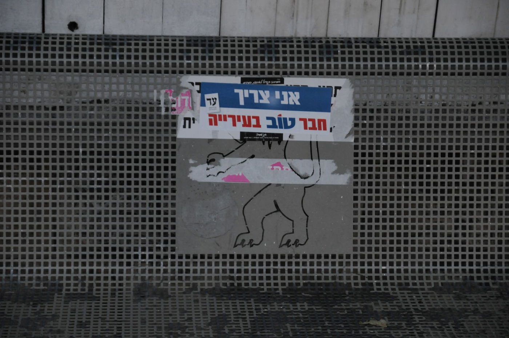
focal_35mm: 105
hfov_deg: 19.5
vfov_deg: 13.0
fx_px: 1482
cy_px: 169
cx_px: 254
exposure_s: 1/200
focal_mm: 70
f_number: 4.5
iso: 1000
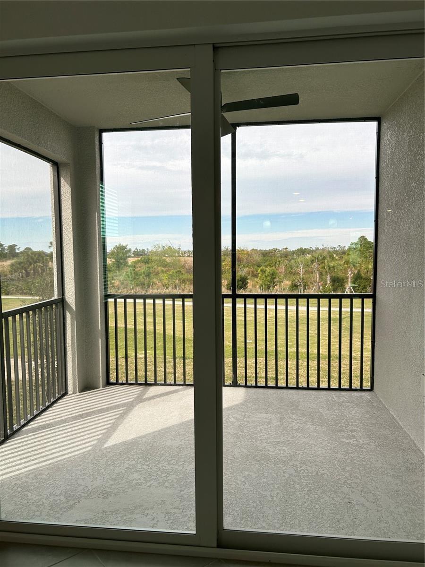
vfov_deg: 67.3
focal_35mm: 26
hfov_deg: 53.1
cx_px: 212
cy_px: 284
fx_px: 426
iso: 50
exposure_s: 1/1196
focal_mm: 5.7
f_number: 1.5
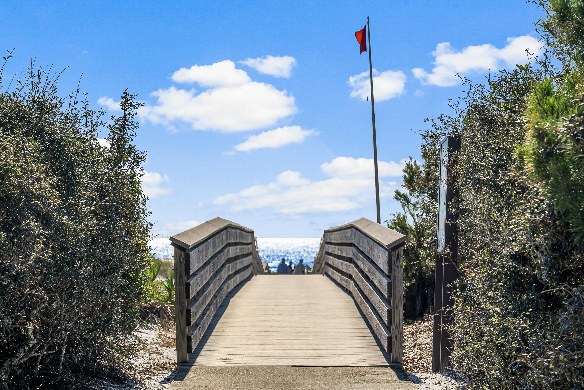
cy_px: 194
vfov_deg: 14.6
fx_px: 1525
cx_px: 292
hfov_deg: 21.7
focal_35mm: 94
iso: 100
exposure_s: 1/250
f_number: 5
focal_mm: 62.5
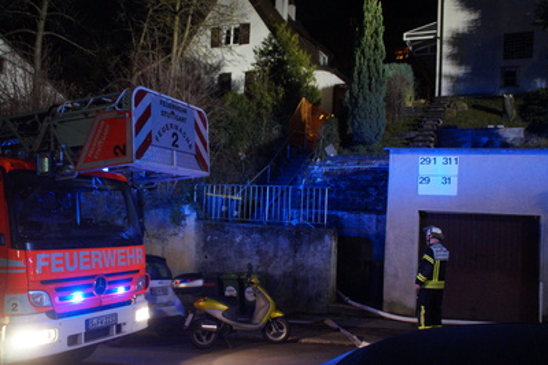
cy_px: 182
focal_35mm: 33
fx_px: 502
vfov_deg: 39.9
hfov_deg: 57.3
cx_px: 274
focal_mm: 22
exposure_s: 1/40
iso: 3200
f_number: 3.5
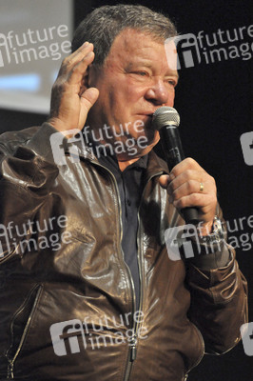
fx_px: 4752
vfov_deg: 4.6
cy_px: 190
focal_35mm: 450
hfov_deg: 3.0
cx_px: 126
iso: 3200
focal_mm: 300
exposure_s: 1/100
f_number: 5.6
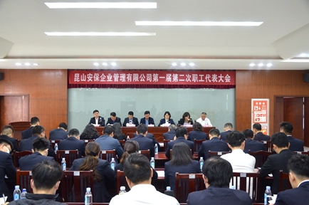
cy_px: 102
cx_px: 154
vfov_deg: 36.8
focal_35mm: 36
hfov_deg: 53.2
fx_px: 309
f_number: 4
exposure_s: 1/180
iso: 2000
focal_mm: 24
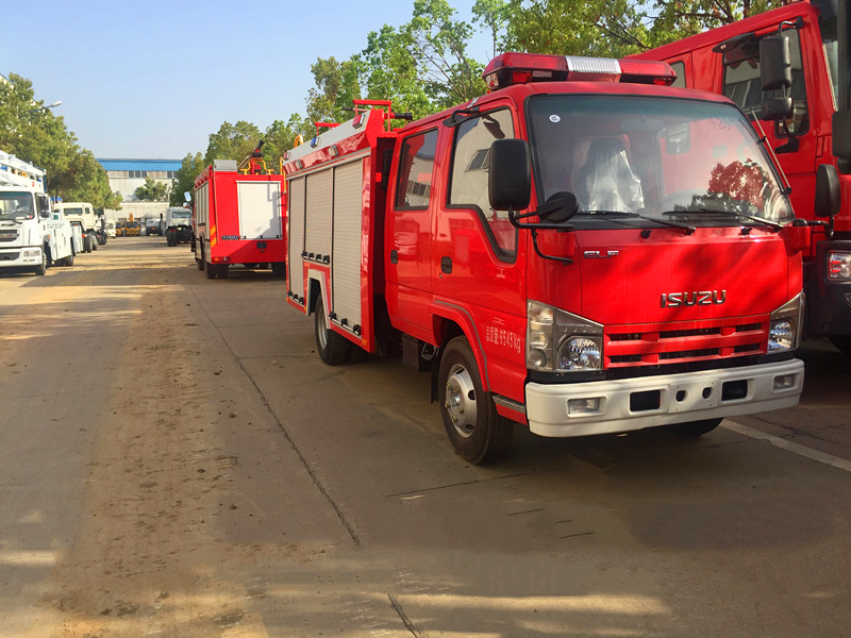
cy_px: 319
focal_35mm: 29
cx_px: 426
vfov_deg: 48.2
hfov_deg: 61.7
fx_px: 713
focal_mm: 4.15
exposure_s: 1/1276
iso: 32
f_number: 2.2
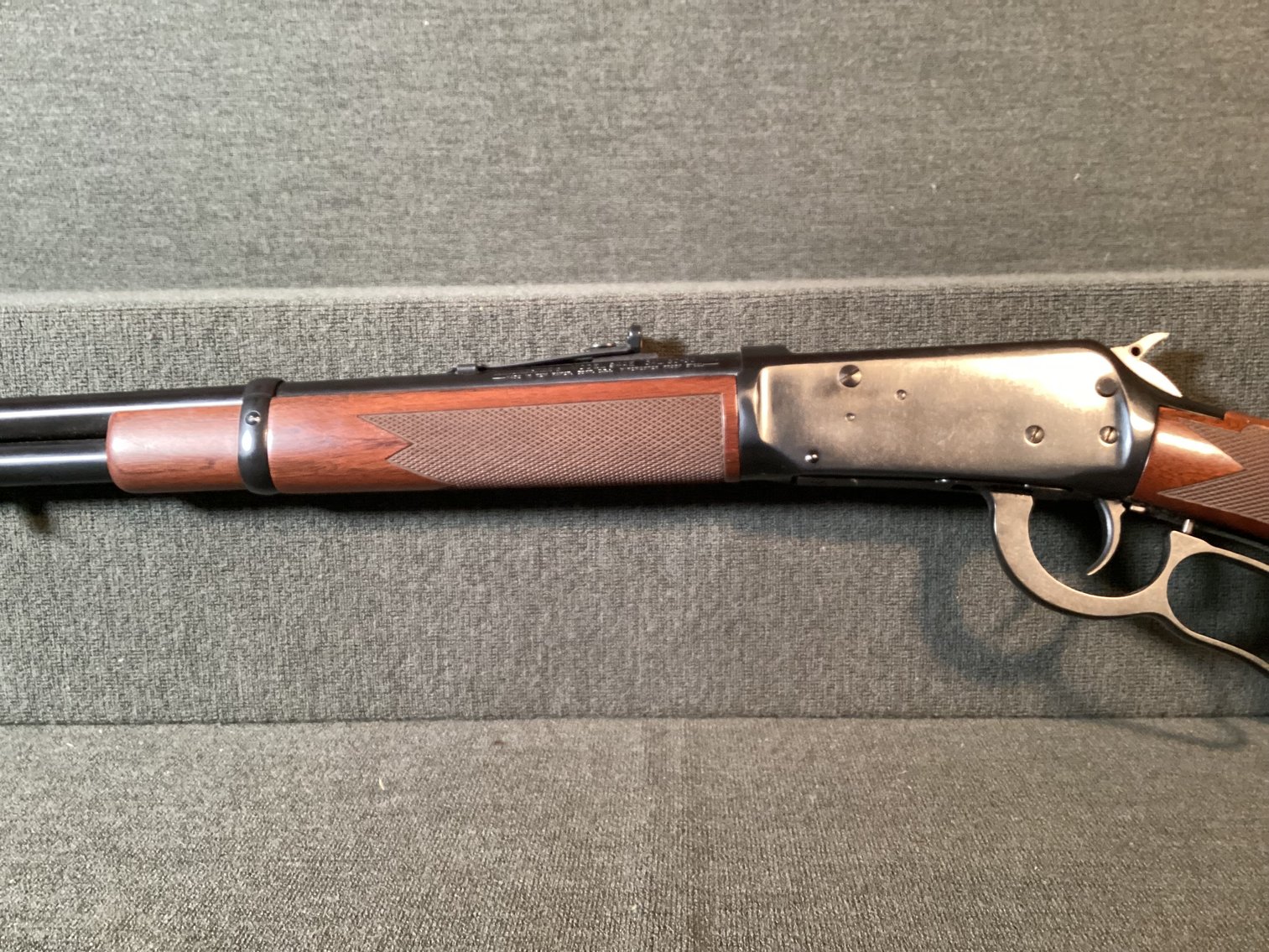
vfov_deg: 45.4
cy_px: 476
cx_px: 634
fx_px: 1137
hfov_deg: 58.3
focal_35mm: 31
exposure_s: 1/40
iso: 400
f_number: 2.4
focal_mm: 3.3
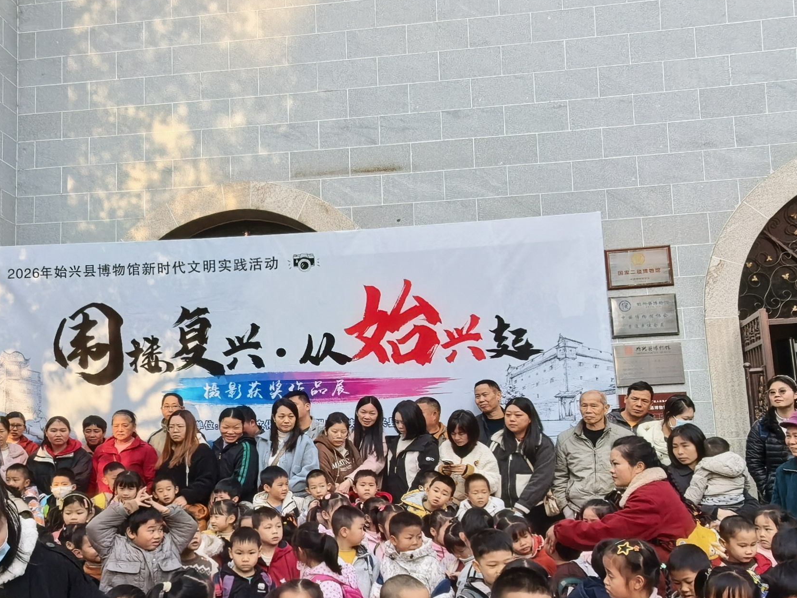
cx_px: 319
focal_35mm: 32
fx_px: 737
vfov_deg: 43.3
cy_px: 415
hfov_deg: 56.4
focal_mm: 1.95
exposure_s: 1/418
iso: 50
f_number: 2.2
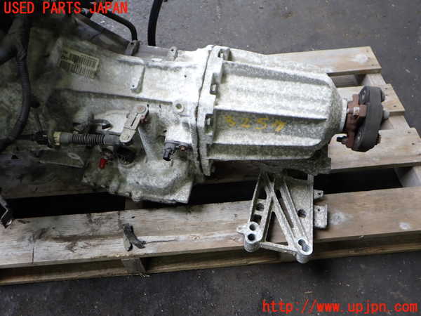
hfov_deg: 60.0
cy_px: 158
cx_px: 210
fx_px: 365
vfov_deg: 46.8
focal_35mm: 30
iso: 160
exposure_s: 1/125
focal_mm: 5.4
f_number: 2.3
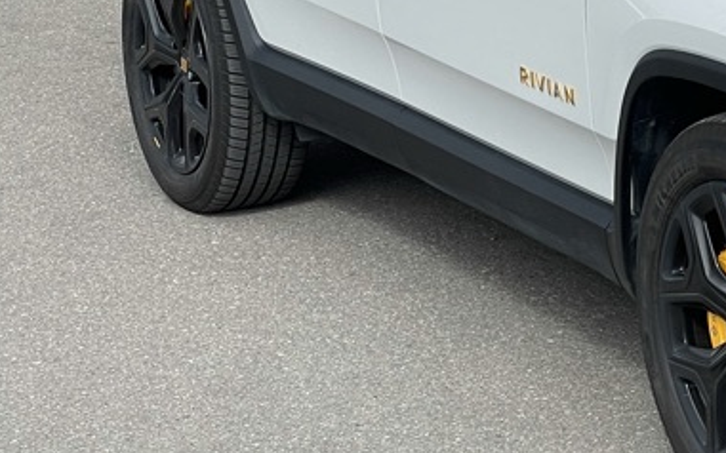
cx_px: 871
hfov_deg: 13.7
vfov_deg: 8.8
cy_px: 23
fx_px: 2928
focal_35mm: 148
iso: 25
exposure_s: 1/1370
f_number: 2
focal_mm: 6
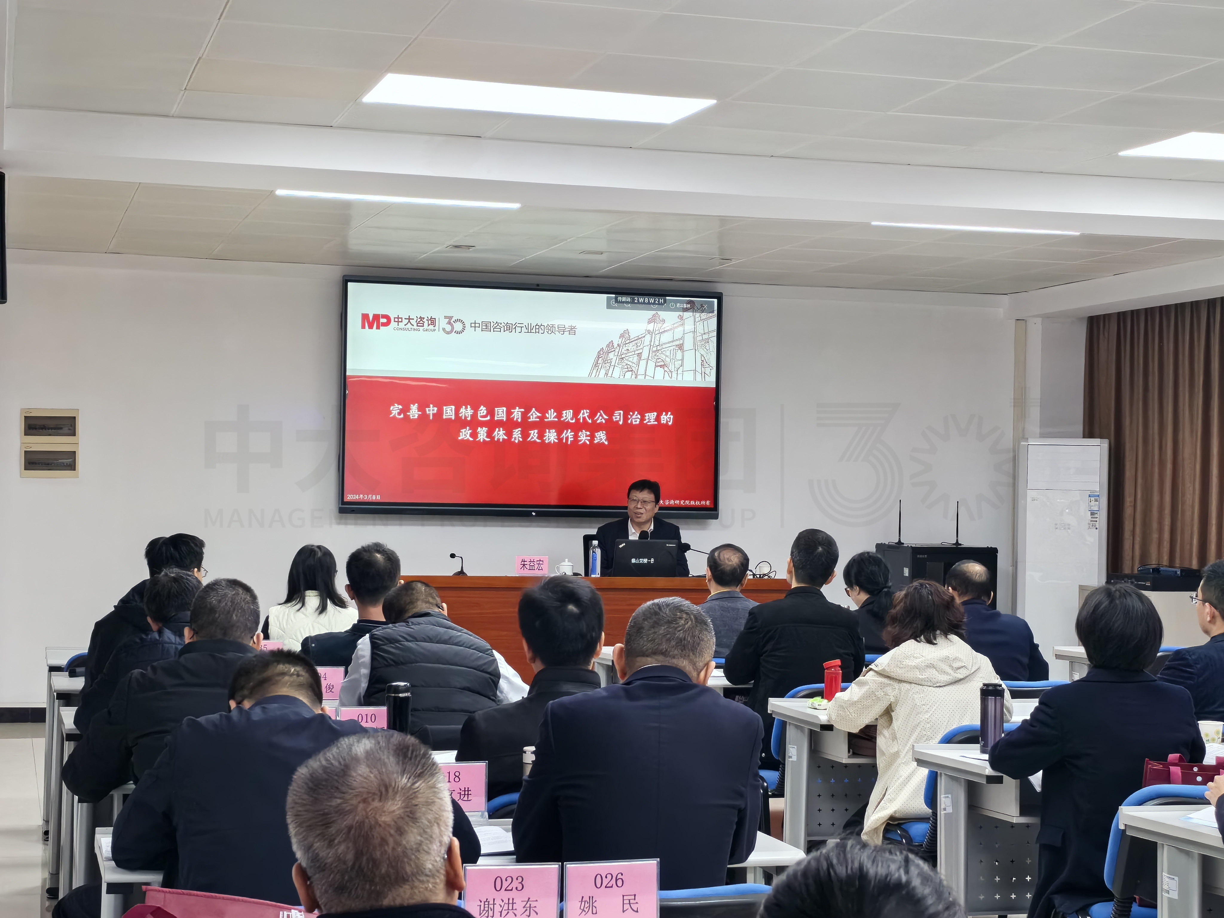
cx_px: 612
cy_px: 459
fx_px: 2157
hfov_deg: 31.7
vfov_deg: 24.0
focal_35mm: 61
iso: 80
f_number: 2
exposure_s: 1/100
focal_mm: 5.75
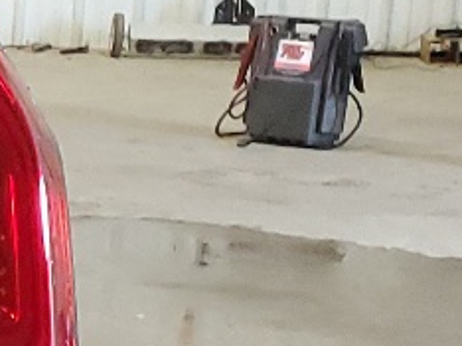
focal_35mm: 178
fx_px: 2373
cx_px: -973
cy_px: 338
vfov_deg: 8.3
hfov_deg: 8.9
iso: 308
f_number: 1.5
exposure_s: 1/40
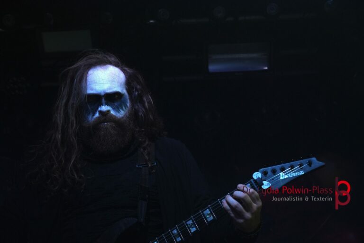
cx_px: 182
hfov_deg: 27.0
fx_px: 758
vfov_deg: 18.2
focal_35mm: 75
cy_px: 122
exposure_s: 1/80
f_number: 4.5
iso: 1250
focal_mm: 50
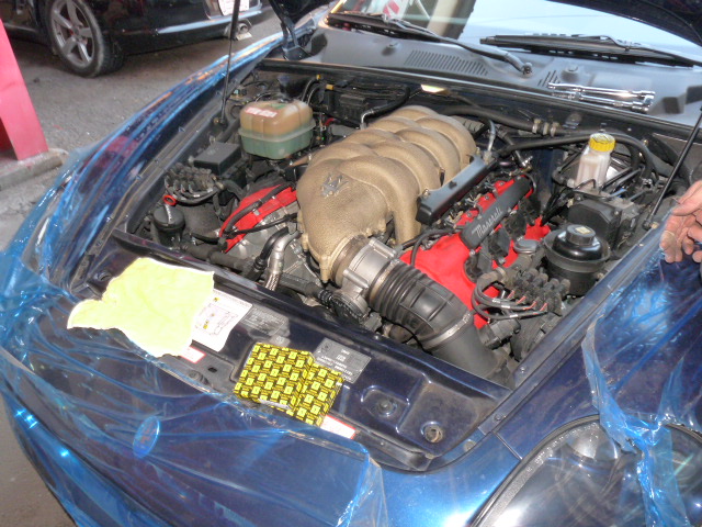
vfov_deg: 51.4
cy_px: 264
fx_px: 548
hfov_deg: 65.3
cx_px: 351
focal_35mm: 27
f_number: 7.1
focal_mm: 4.8
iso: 500
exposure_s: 1/8
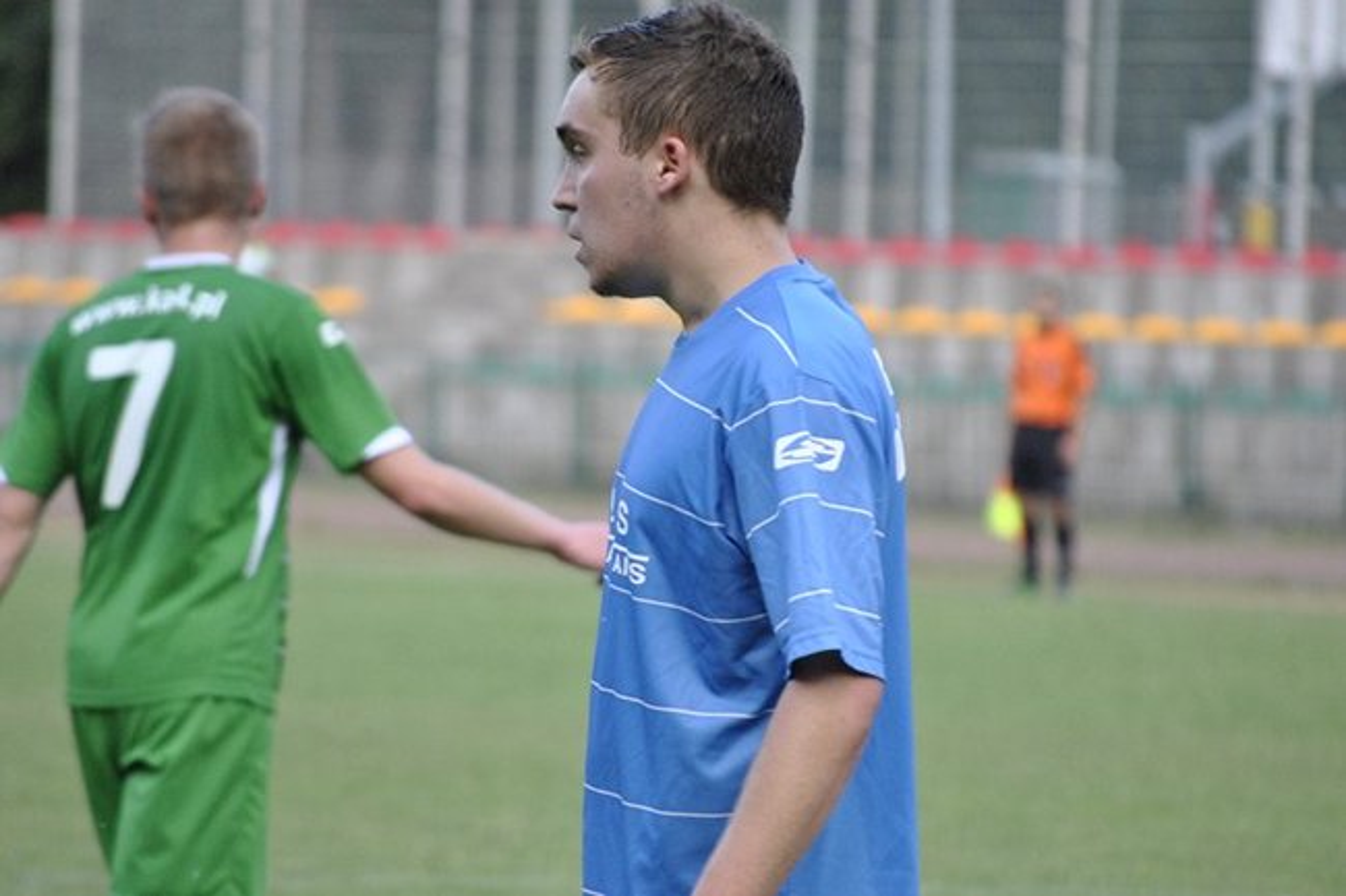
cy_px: 448
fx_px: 11213
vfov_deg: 4.6
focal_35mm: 300
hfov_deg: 6.9
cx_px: 673
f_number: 5.6
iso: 800
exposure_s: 1/400
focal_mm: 200
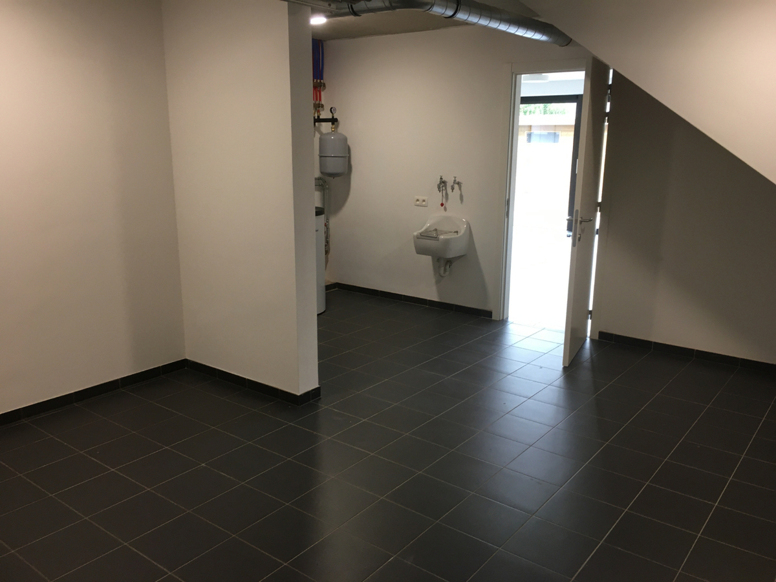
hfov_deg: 61.7
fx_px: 650
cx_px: 388
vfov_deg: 48.2
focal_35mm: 29
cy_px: 291
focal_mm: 4.15
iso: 80
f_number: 2.2
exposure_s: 1/33
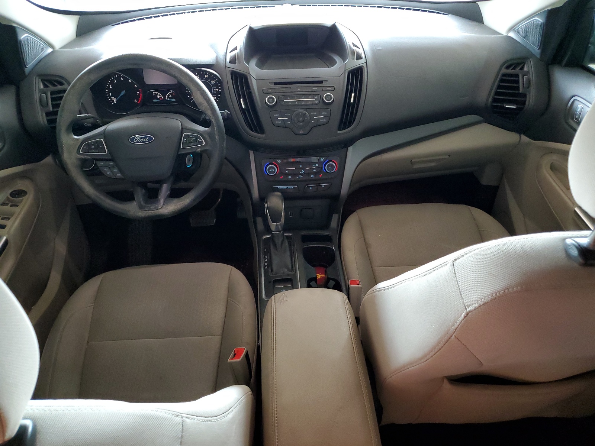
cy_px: 223
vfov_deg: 53.1
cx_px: 298
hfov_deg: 67.3
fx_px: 447
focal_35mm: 26
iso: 338
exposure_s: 1/60.2
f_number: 1.5
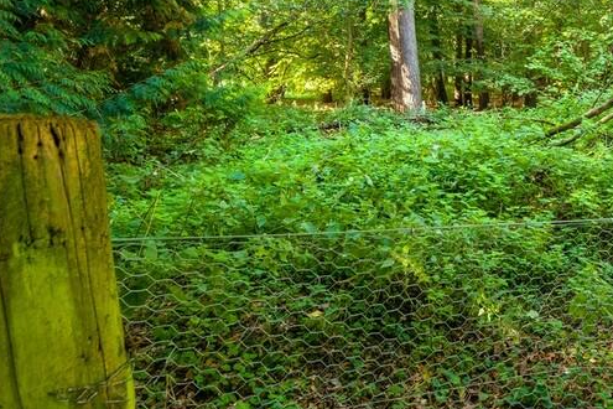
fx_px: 528
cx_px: 542
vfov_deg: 41.2
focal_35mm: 31
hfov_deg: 53.4
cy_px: 105
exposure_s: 1/2.5
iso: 160
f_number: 8
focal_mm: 9.9
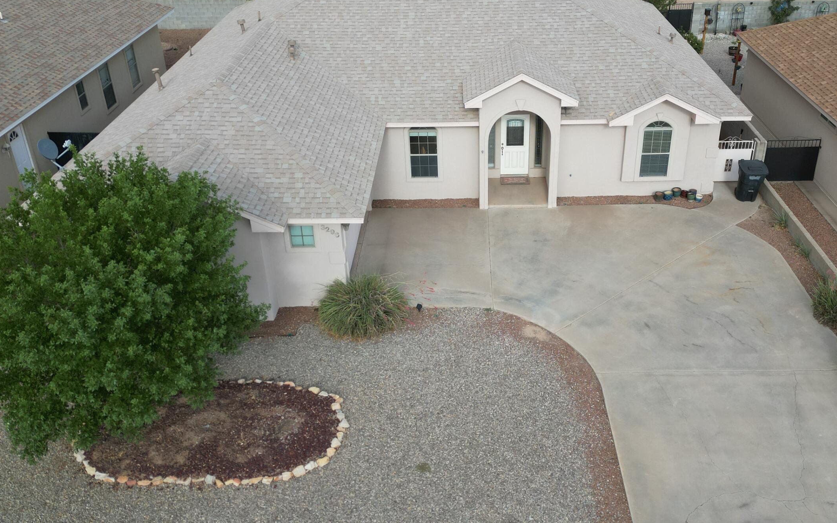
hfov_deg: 53.9
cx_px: 471
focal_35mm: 36
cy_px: 276
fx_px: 821
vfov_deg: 35.3
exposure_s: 1/1250
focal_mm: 6.72
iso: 100
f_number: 1.7
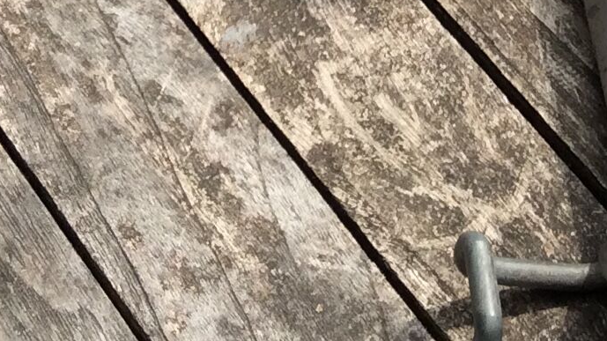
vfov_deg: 8.9
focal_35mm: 131
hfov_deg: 16.4
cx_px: 370
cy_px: -243
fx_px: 2108
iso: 32
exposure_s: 1/1271
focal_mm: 3.3
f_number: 2.4
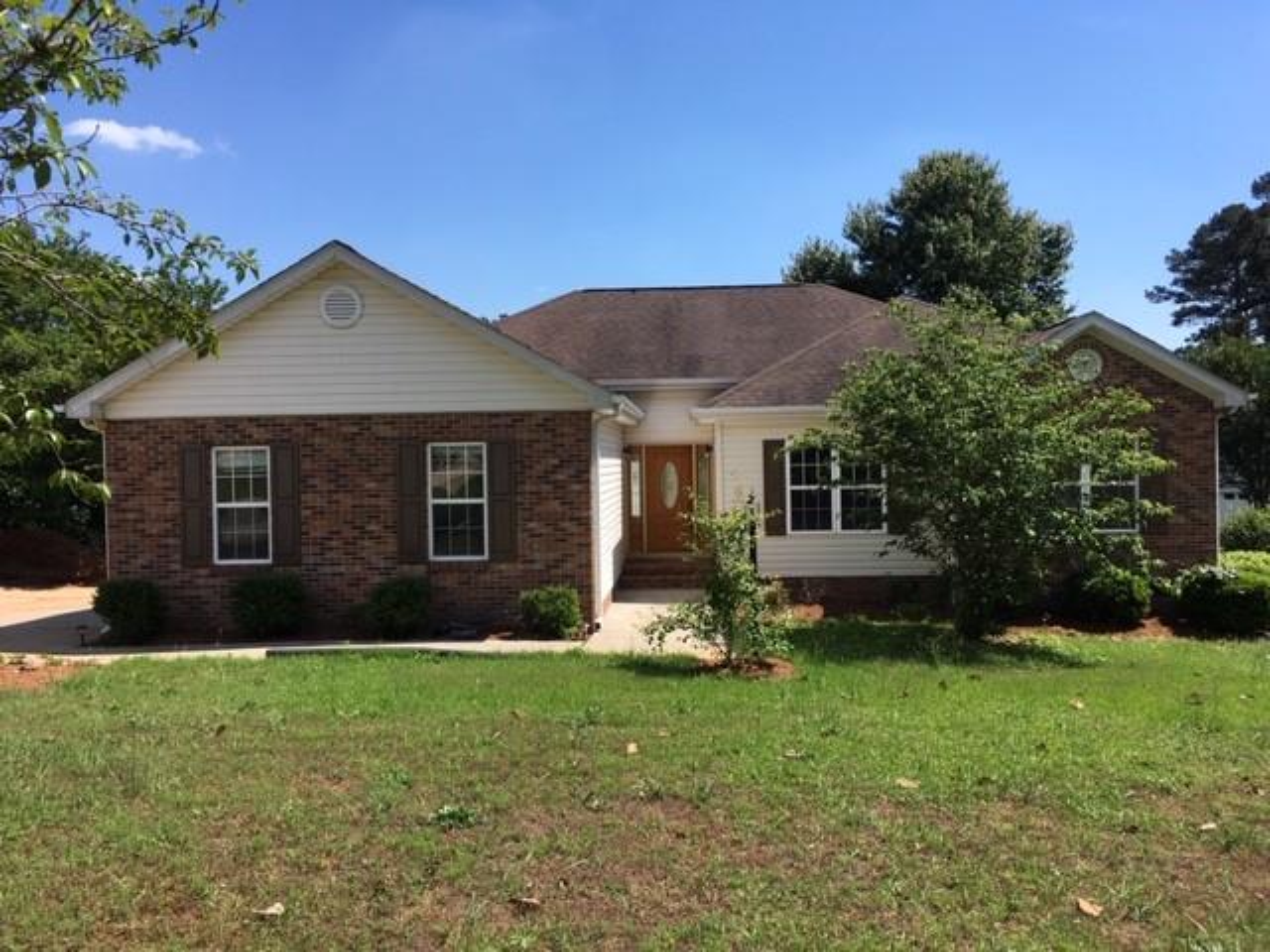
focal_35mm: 29
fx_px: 1064
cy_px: 476
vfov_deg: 48.2
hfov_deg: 61.7
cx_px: 635
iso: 25
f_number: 2.2
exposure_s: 1/1570
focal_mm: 4.15
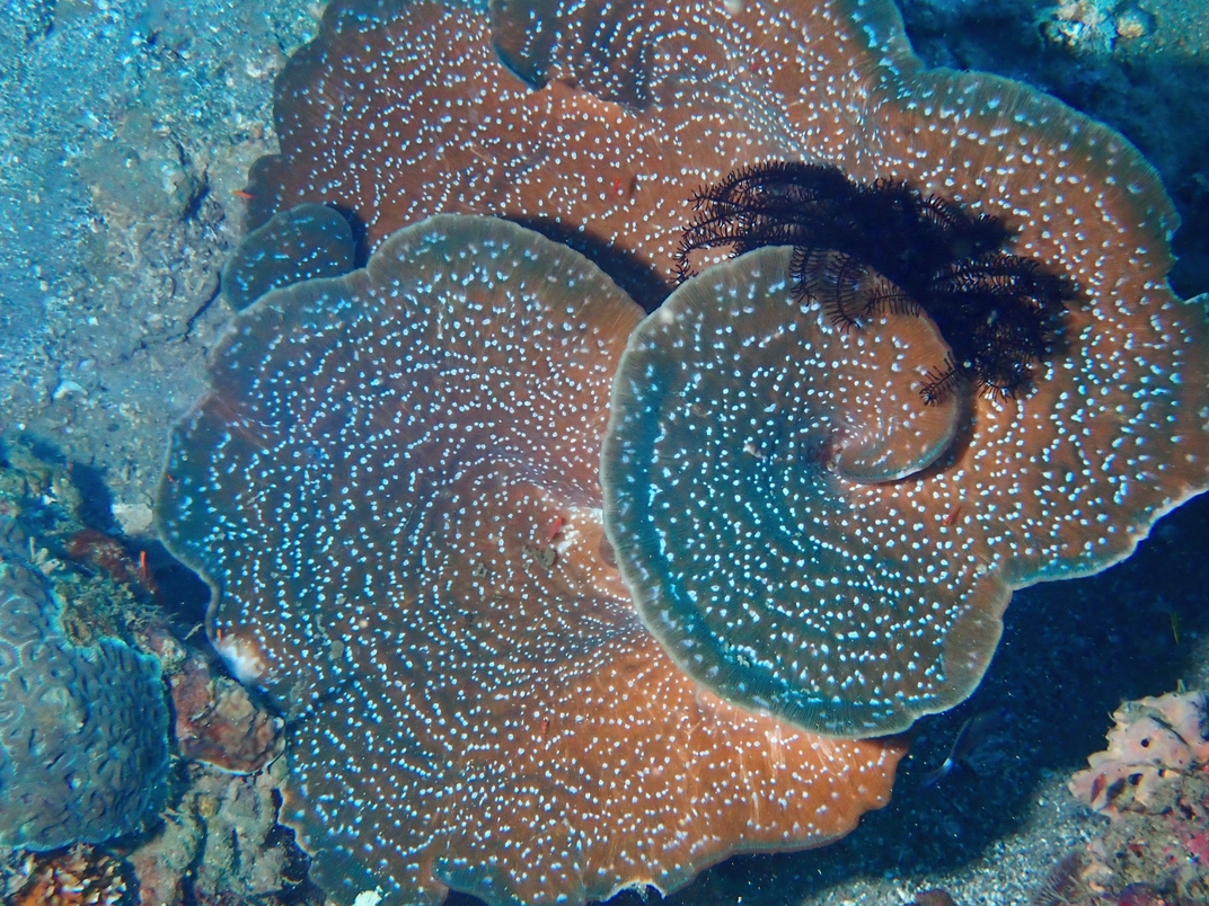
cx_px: 611
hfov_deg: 38.2
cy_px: 440
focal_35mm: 50
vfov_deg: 29.1
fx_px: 1746
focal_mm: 8.4
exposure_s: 1/100
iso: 200
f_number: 4.5
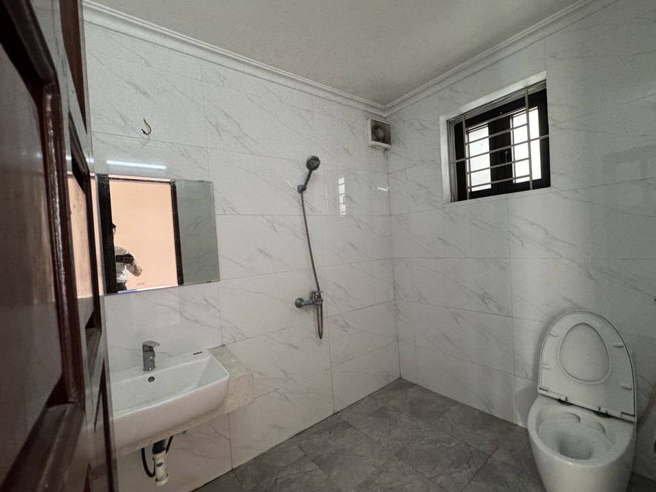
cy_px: 251
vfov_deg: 81.7
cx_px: 333
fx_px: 284
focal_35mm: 15
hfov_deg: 98.2
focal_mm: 2.22
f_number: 2.2
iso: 500
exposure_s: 1/50
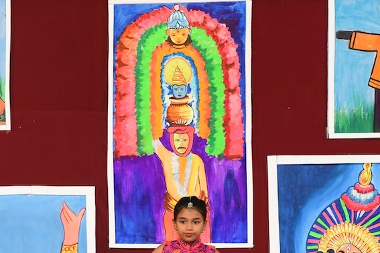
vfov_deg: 8.7
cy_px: 229
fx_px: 1668
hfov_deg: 13.0
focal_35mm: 158
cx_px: 117
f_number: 8
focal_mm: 70
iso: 3200
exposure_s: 1/125
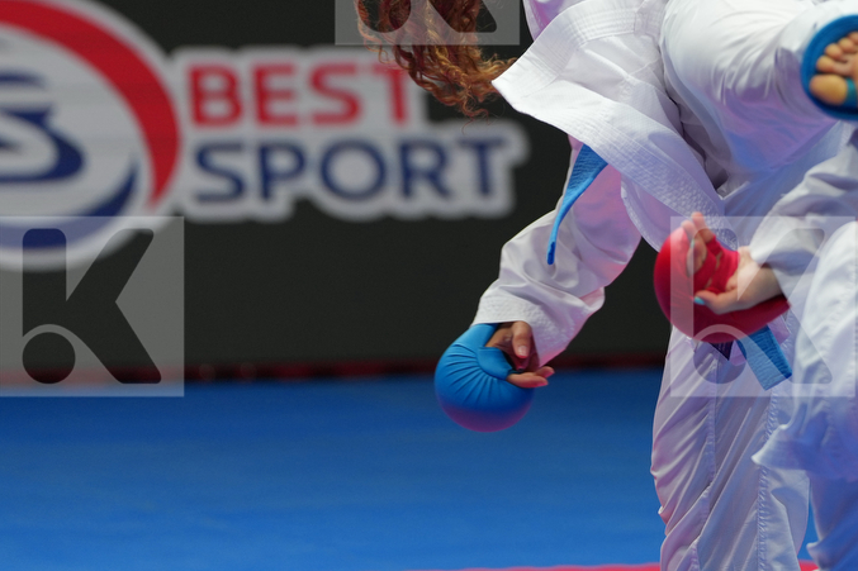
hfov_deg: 4.4
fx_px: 11270
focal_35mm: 473
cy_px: -44
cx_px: 763
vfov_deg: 2.9
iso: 400
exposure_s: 1/1000
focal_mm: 200
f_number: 2.8
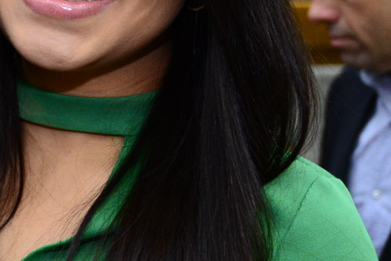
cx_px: -238
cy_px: 165
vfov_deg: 10.4
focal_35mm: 132
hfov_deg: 14.3
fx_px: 1434
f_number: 4
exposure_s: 1/60
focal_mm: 32
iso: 1600
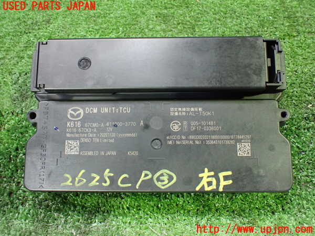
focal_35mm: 30
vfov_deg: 46.8
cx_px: 158
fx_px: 273
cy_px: 118
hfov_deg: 60.0
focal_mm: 5.4
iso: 800
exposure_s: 1/50
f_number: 2.3
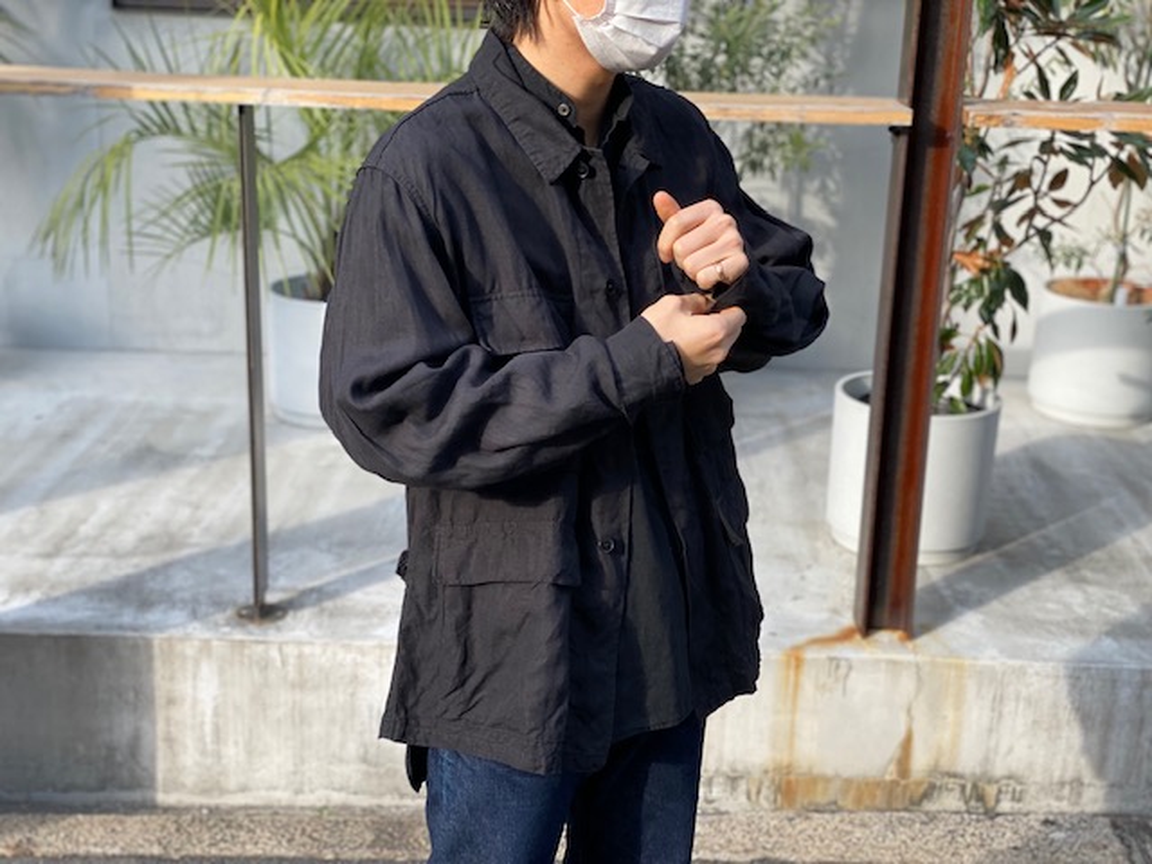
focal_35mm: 52
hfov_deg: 36.8
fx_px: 1731
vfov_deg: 28.0
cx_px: 576
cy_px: 432
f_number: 2
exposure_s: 1/171
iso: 20
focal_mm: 6
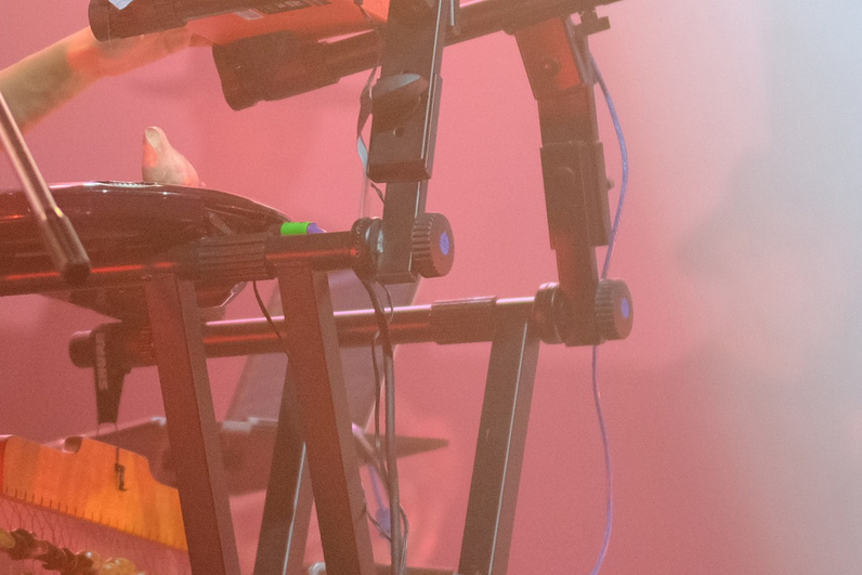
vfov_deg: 5.1
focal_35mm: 270
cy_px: 58
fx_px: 6466
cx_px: -166
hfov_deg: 7.6
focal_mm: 56
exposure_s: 1/800
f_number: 1.6
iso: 1600
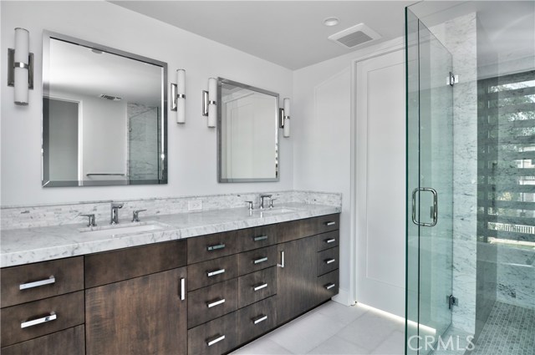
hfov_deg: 90.1
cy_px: 178
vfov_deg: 67.2
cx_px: 268
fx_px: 267
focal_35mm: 18
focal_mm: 12
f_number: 6.3
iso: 400
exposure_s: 1/60
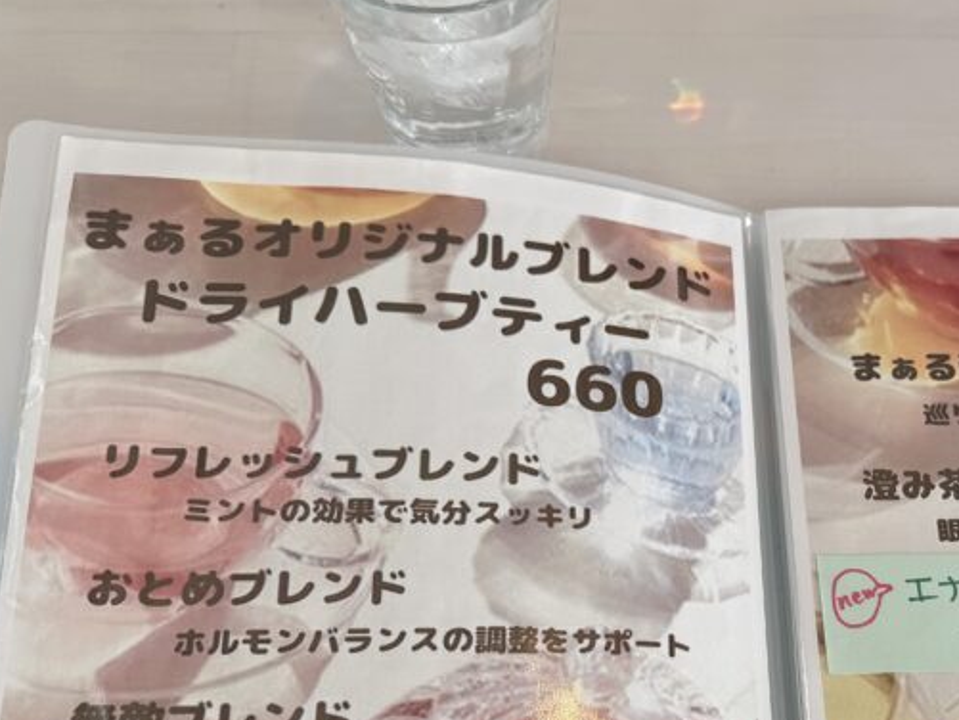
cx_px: 783
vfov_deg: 30.5
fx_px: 1275
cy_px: 611
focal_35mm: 46
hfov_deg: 39.4
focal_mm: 6.76
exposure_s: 1/473
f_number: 1.78
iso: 80
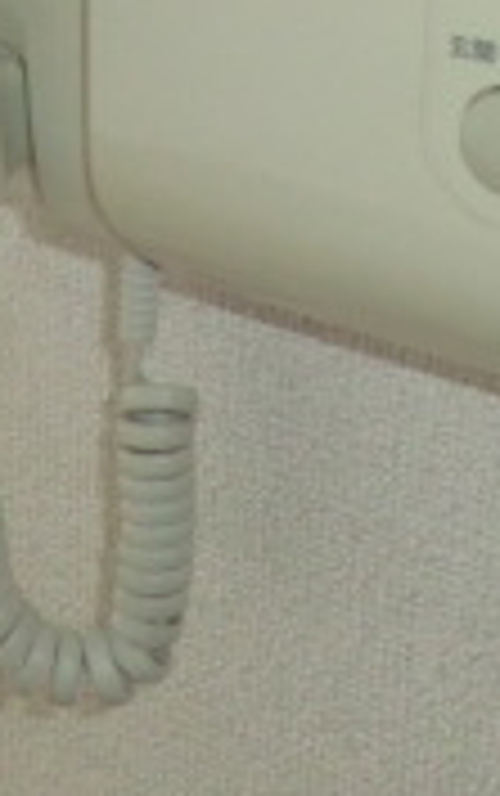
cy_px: -162
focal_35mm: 92
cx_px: 369
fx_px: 2001
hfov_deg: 14.2
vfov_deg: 21.0
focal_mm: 4.3
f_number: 3.2
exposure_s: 1/60
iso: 250
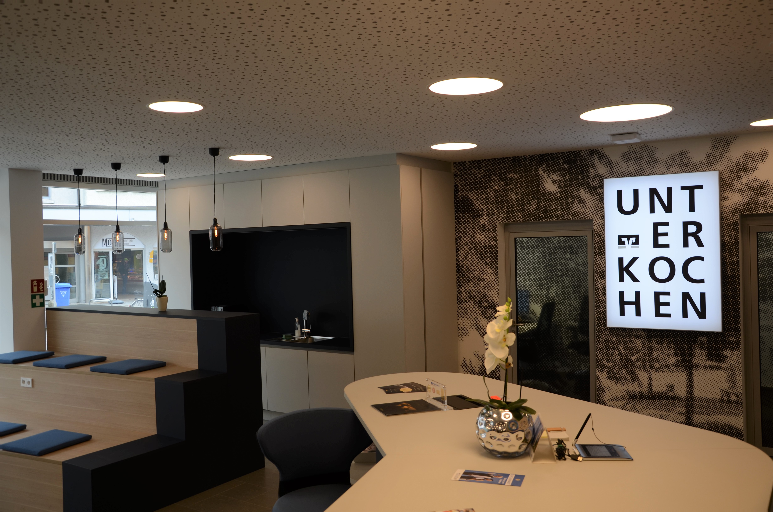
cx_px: 386
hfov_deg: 59.6
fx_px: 675
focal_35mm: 32
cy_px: 256
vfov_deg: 41.5
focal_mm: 21
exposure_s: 1/80
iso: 100
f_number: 4.5
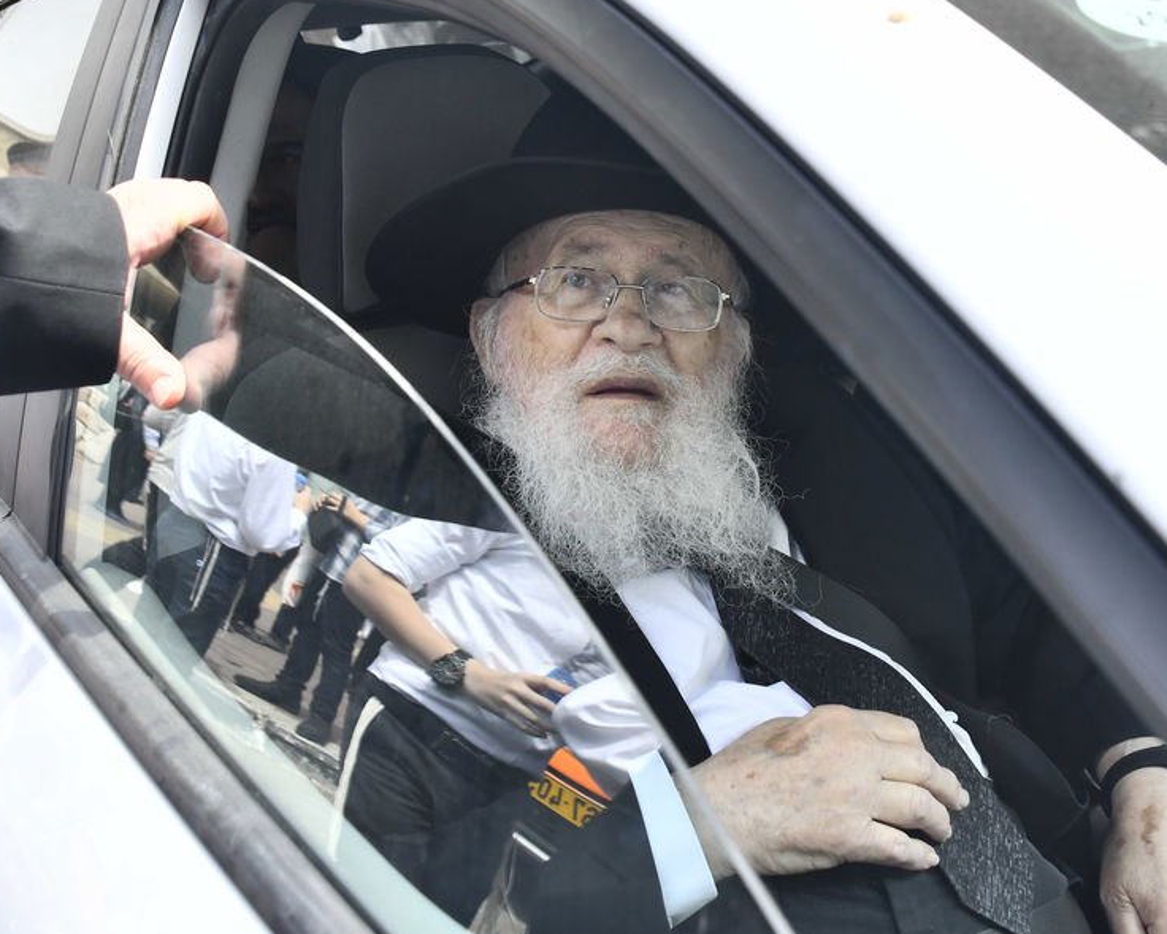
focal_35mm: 50
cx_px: 607
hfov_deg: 37.3
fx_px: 1727
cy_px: 277
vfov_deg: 29.9
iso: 500
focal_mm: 28
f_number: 6.3
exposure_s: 1/500
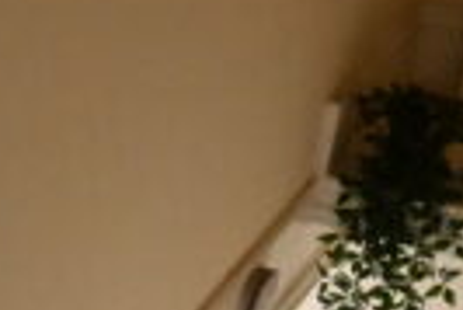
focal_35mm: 146
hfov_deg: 12.9
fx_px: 1880
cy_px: 576
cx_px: -334
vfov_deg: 9.0
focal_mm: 19
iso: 6400
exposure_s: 1/200
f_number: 9
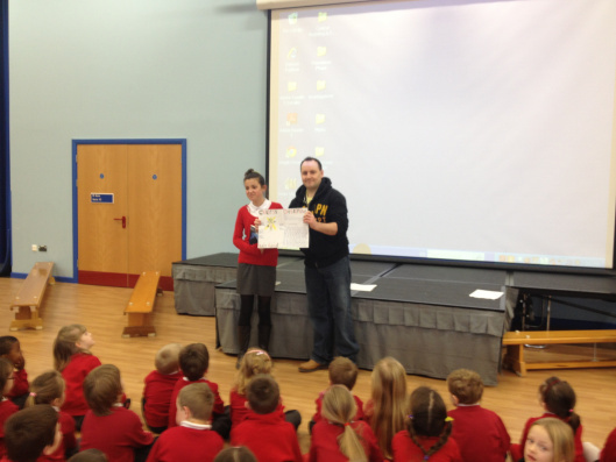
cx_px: 308
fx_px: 623
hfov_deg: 52.6
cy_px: 231
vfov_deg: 40.7
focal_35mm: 35
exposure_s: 1/24
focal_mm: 4.28
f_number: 2.4
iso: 50
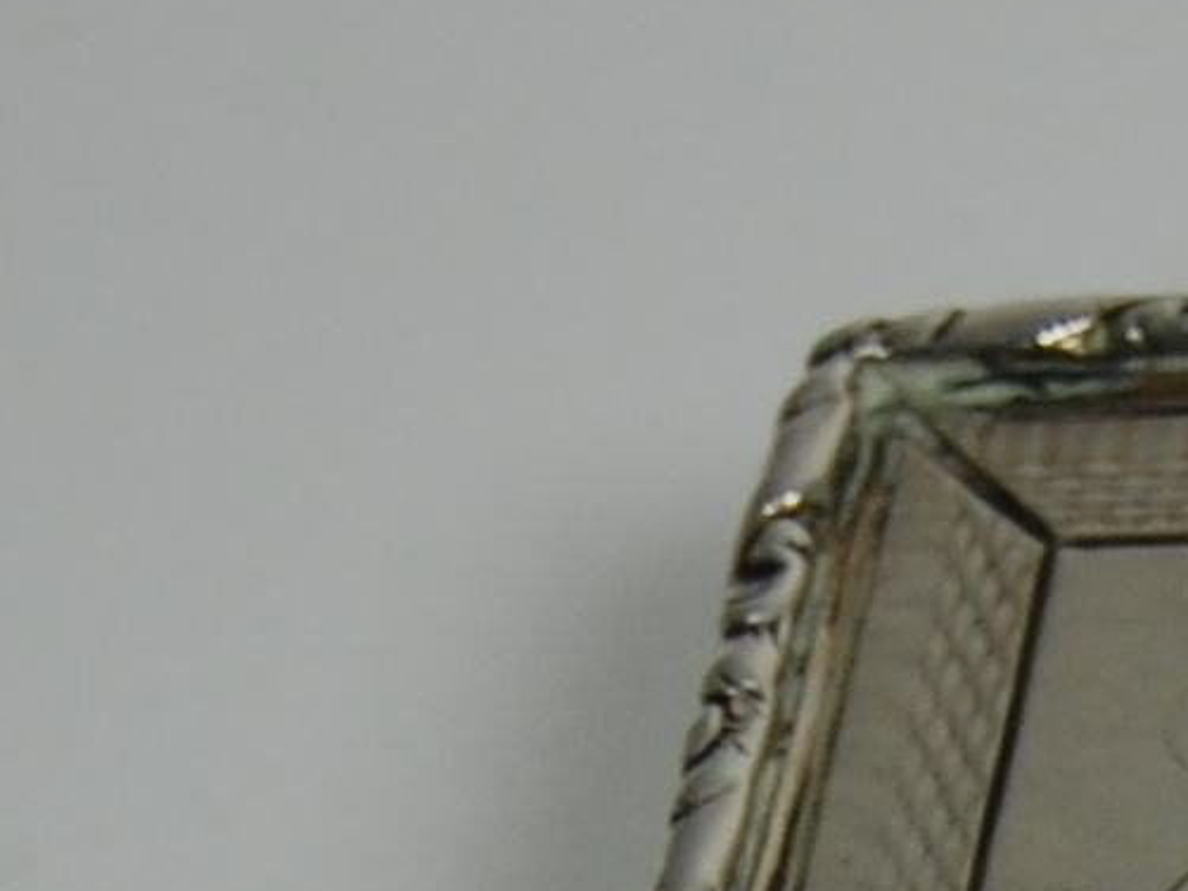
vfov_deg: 3.7
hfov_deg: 4.9
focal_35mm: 398
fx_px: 13662
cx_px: 2144
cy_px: 2114
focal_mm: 46
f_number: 5.6
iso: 320
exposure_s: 1/125
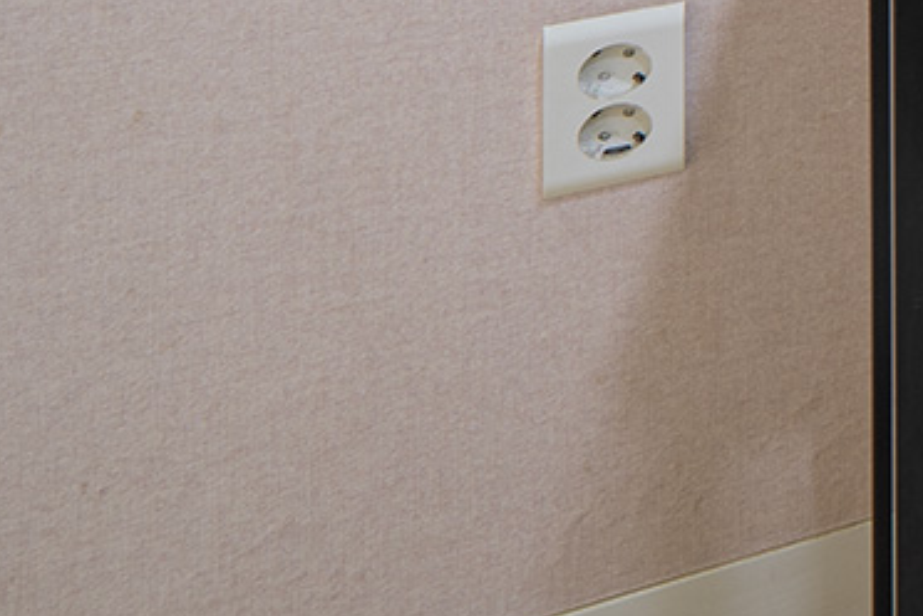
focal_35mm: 77
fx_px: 1974
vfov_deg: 13.6
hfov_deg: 13.2
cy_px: -796
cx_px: 2489
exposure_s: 5
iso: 100
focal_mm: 14
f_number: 11
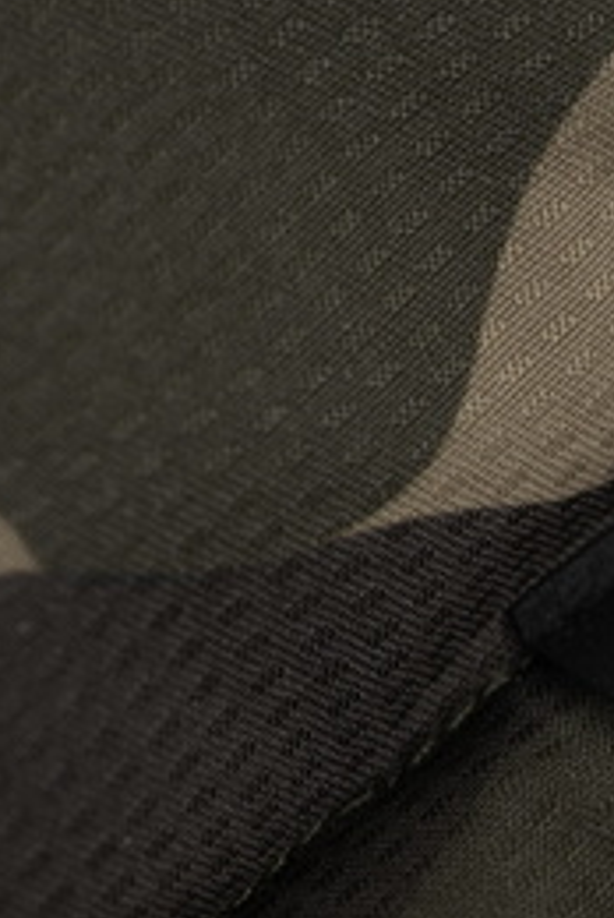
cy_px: 621
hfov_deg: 5.6
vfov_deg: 8.5
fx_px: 6174
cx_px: 1013
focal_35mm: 242
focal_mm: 105
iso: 100
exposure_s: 1/160
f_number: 13
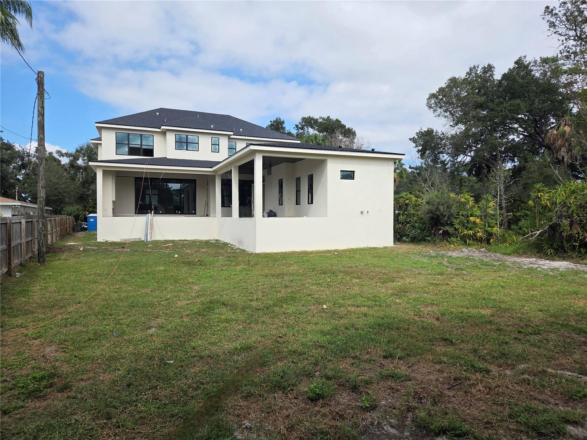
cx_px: 294
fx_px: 390
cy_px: 220
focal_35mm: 23
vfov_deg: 58.9
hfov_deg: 73.9
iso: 80
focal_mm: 5.4
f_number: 1.8
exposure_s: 1/5000
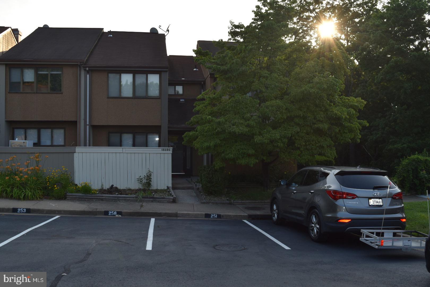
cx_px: 215
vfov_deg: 36.9
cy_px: 144
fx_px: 430
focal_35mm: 36
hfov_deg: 53.1
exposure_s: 1/200
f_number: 7.1
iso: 100
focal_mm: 24
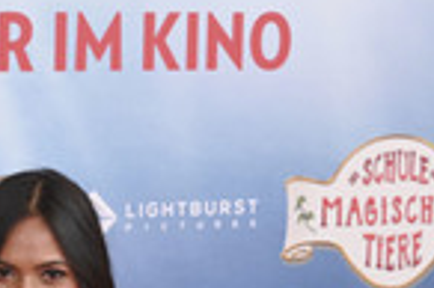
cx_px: -97
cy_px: 425
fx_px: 2529
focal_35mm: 210
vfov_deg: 6.4
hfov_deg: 9.7
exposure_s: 1/125
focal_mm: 68
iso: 1000
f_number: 8
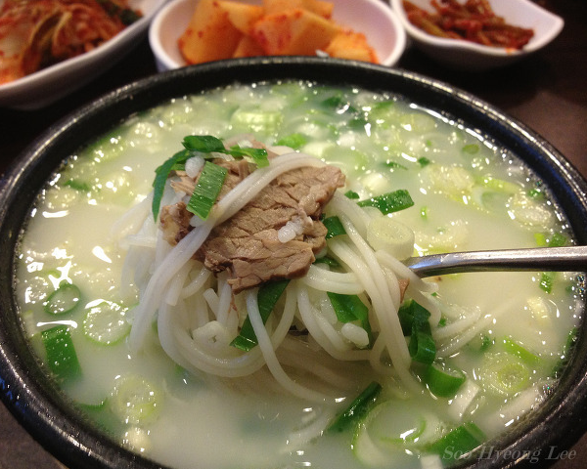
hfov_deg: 49.0
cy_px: 237
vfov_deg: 40.1
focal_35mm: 37
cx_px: 274
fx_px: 643
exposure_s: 1/20
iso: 160
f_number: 2.4
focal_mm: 4.28
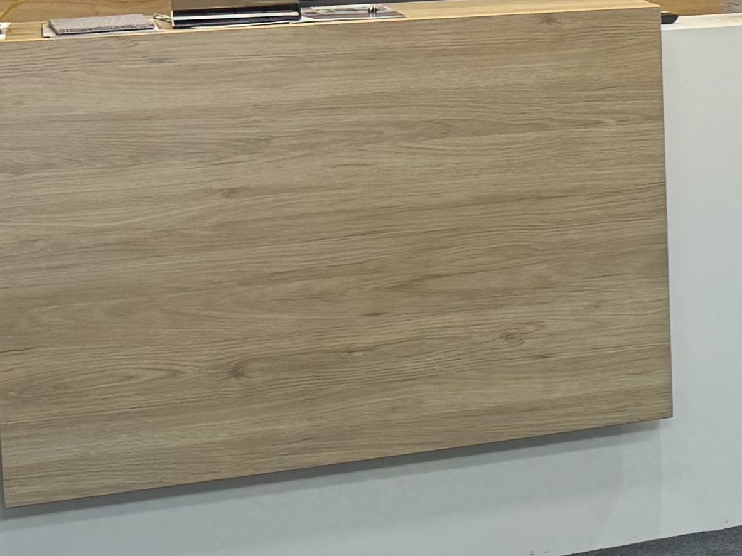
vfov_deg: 12.6
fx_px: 2486
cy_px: 4
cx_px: 1313
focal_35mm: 116
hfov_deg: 14.9
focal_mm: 6.76
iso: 100
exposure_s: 1/100
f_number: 1.78
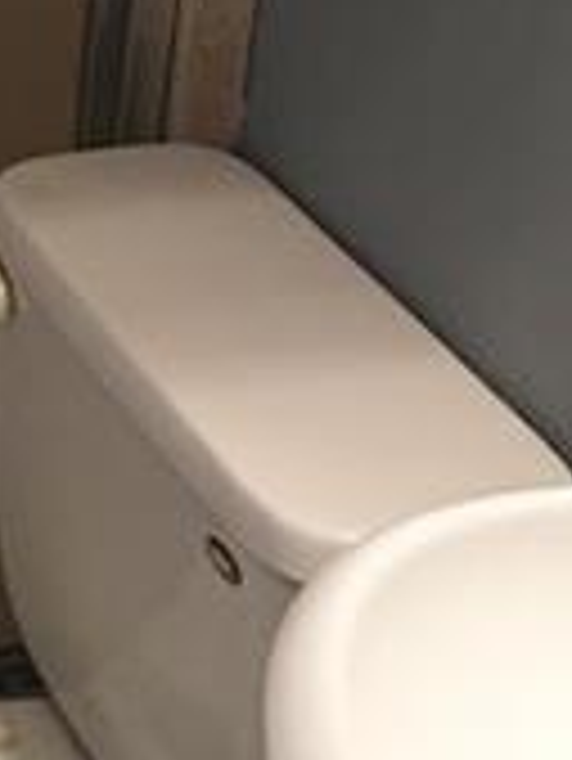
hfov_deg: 10.5
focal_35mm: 132
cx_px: -473
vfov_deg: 14.7
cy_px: 45
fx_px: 2905
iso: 80
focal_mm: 4.15
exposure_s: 1/15
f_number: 2.2
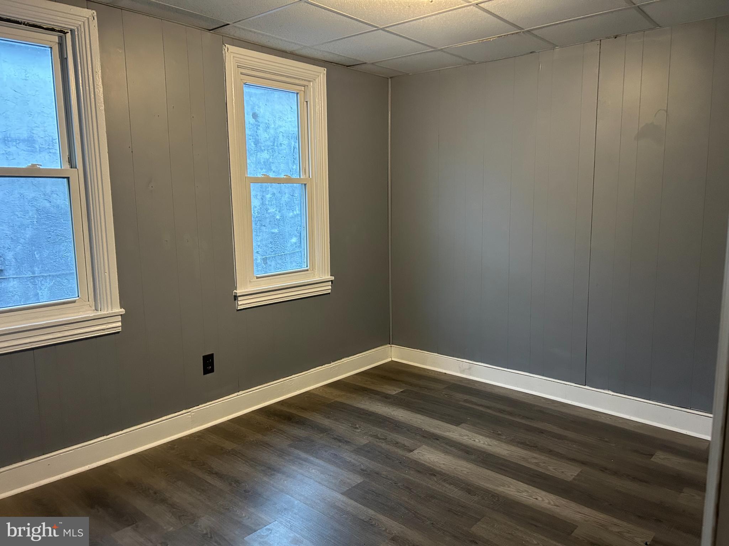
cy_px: 273
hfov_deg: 67.3
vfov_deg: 53.1
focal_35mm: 26
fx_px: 548
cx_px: 364
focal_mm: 5.7
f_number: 1.5
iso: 500
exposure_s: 1/60
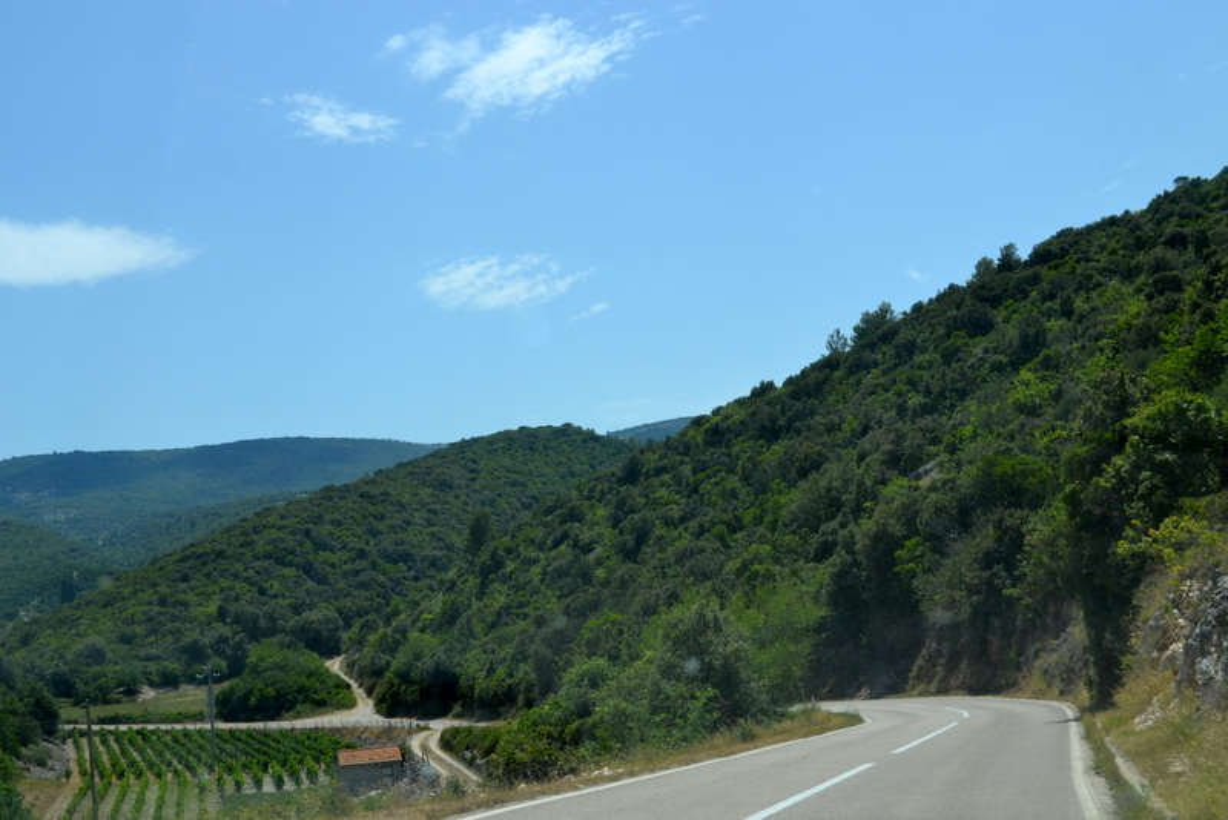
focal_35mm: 51
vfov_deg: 26.5
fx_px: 1740
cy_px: 410
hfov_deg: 38.9
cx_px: 614
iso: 100
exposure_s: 1/250
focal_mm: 34
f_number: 8
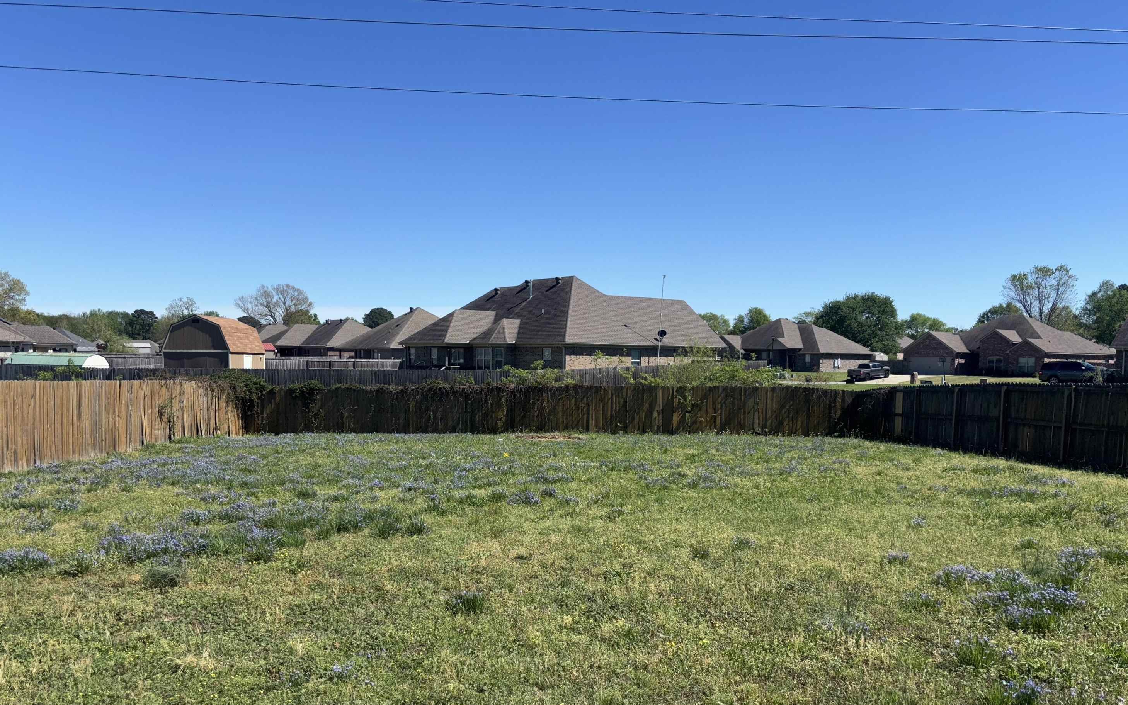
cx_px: 551
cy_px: 395
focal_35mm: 29
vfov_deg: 43.1
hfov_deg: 64.6
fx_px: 892
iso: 50
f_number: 1.6
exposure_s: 1/3534
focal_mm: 5.96
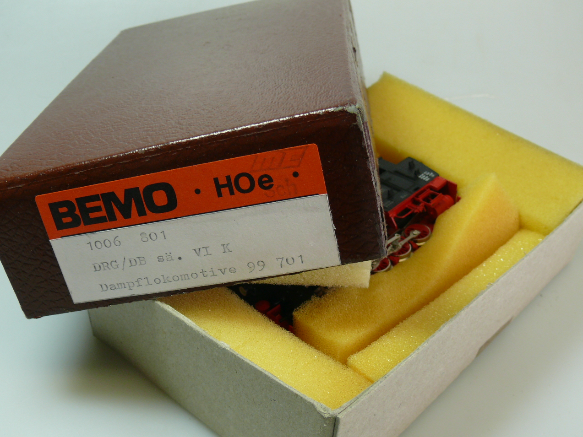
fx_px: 741
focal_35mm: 44
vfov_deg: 32.8
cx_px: 284
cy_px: 248
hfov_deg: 42.9
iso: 100
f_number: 3.6
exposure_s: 1/100
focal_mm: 7.4
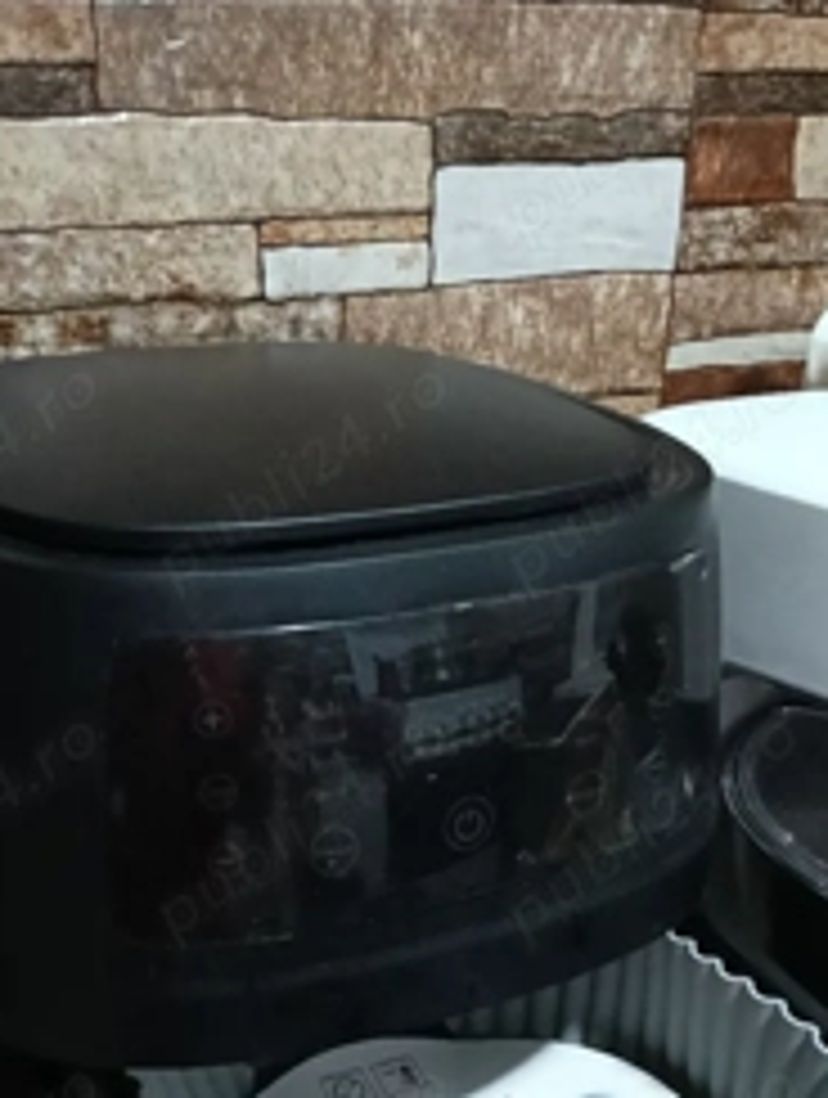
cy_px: 878
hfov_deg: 33.0
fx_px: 1398
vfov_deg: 41.1
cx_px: 392
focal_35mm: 44
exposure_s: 1/14.3
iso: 1250
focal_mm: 3.98
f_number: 1.8
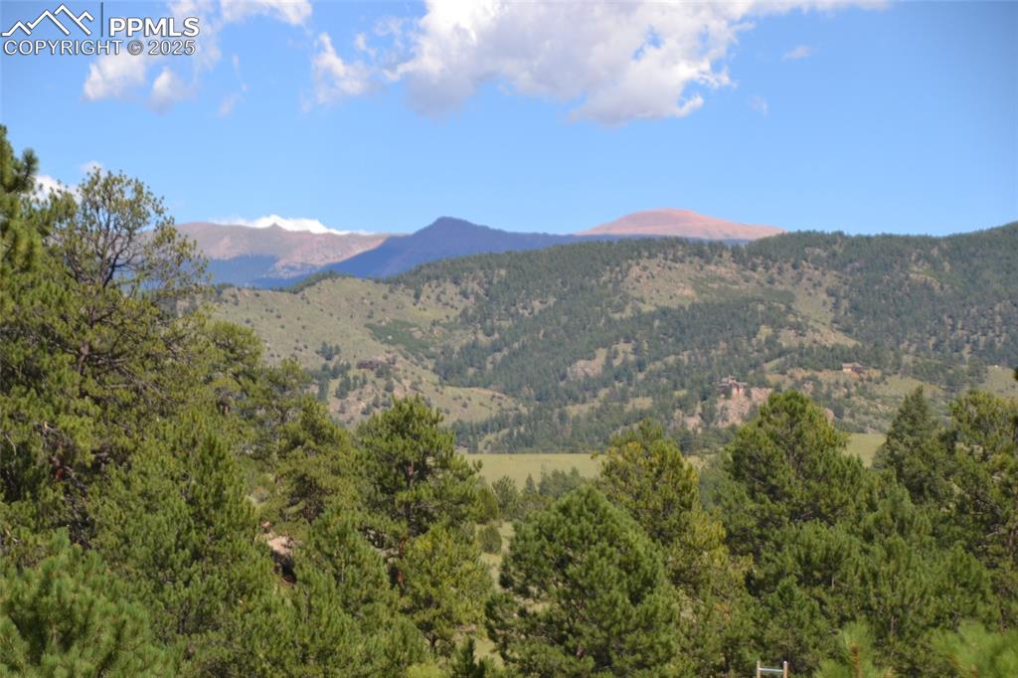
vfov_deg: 11.7
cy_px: 339
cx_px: 509
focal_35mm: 117
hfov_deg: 17.5
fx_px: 3307
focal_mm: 78
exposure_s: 1/500
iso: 140
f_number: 5.6
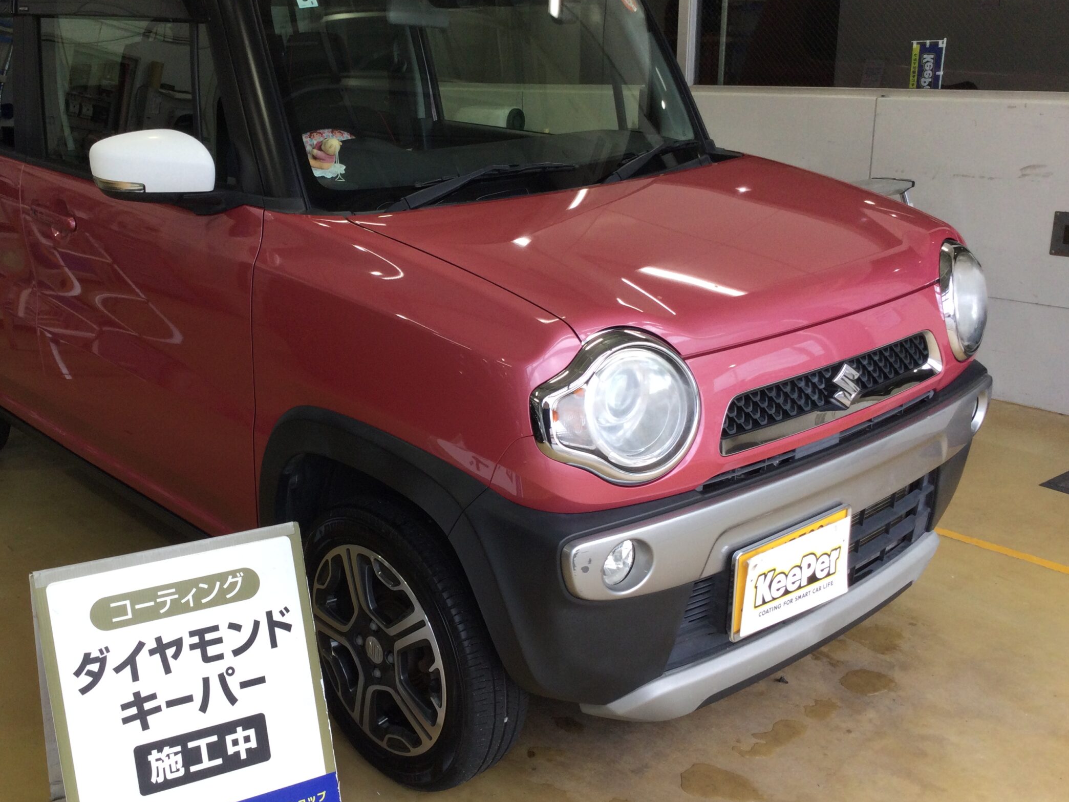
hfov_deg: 48.6
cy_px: 428
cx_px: 418
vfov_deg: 37.7
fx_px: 1174
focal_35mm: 38
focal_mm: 3.3
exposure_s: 1/120
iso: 32
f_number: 2.4
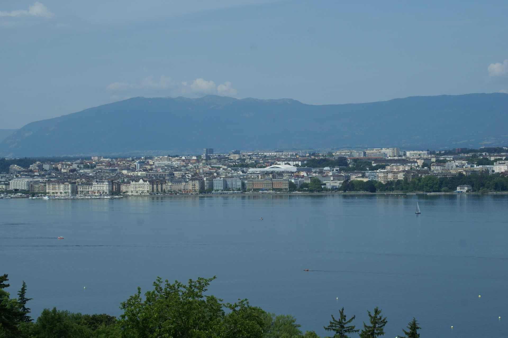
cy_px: 169
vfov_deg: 15.2
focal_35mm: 90
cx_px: 254
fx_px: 1270
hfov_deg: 22.6
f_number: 10
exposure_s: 1/320
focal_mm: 60
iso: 100
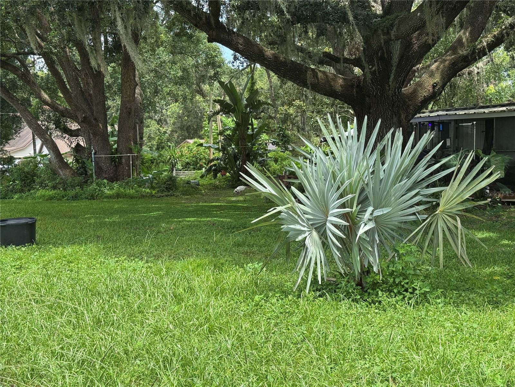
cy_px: 194
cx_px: 258
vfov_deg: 30.3
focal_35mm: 48
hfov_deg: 39.7
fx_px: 714
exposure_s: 1/1133
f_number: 1.78
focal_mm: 6.76
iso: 64
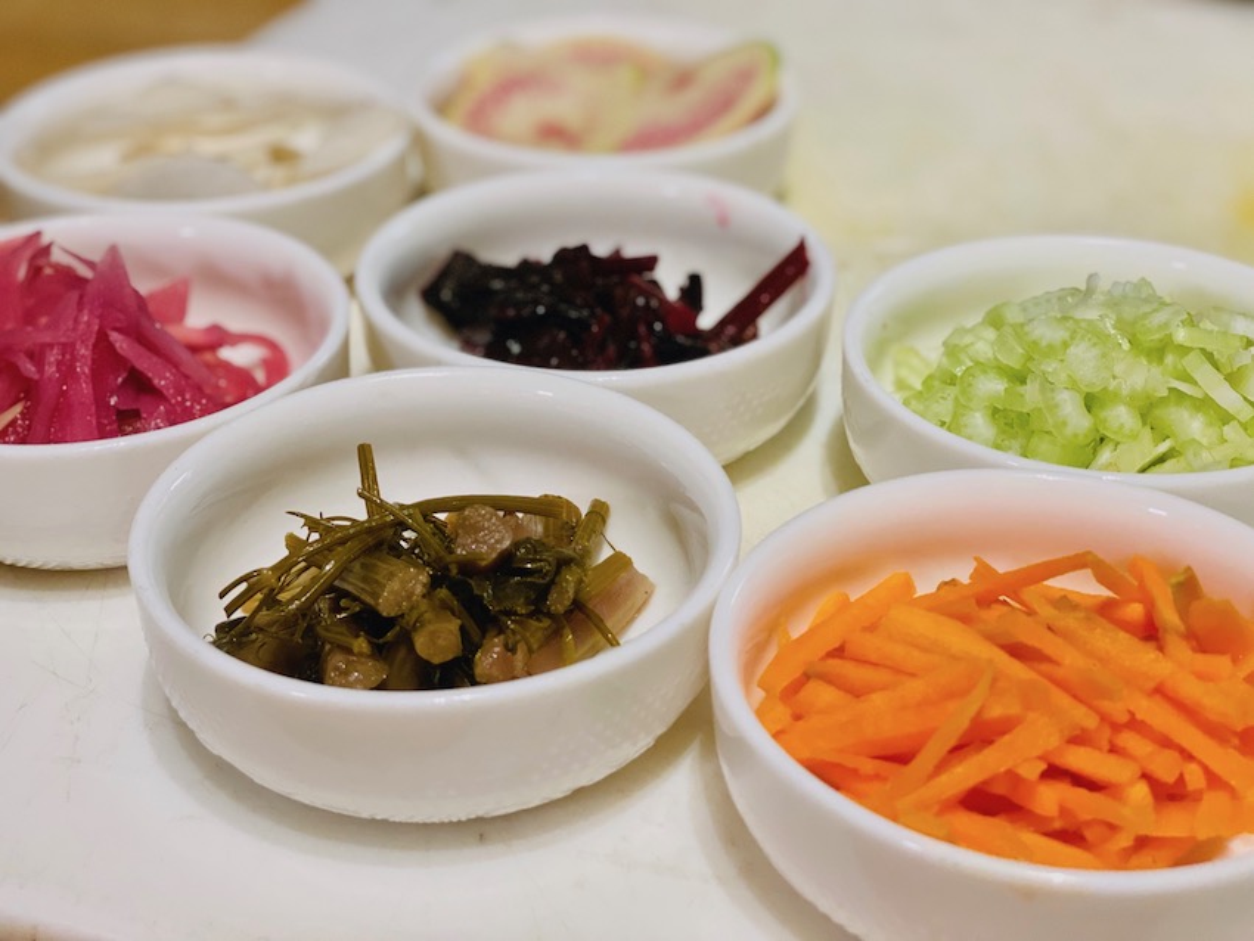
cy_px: 470
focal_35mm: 52
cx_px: 627
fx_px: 1884
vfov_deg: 28.0
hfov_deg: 36.8
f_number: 2
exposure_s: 1/120
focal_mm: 6
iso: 250
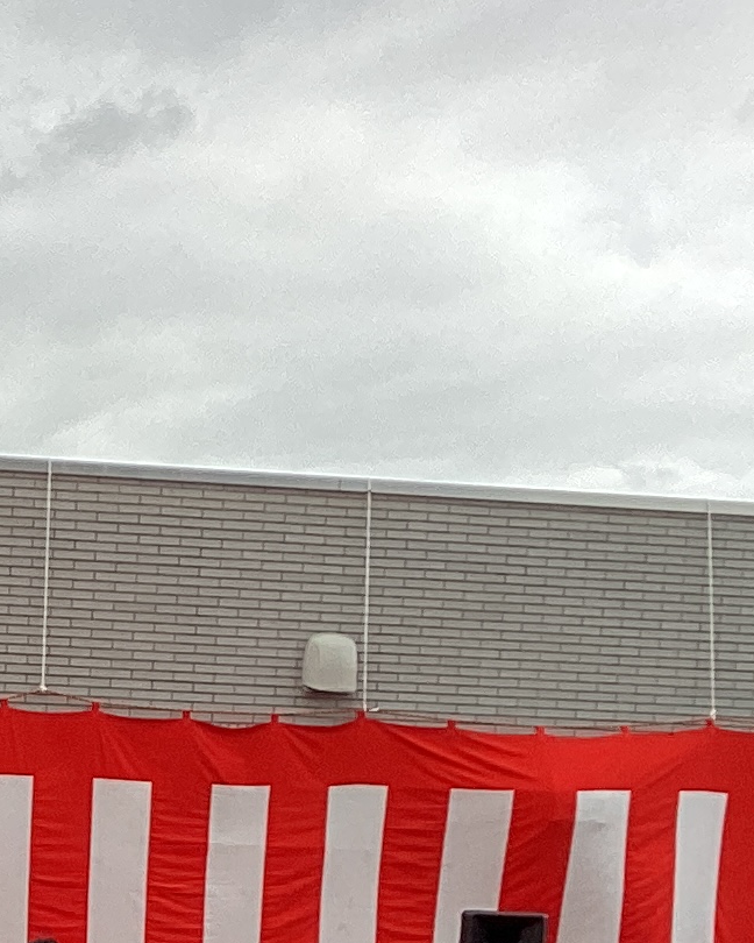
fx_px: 3403
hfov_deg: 12.1
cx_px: -365
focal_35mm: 122
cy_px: 1293
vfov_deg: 14.9
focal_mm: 3.3
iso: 25
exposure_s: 1/120
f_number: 2.4
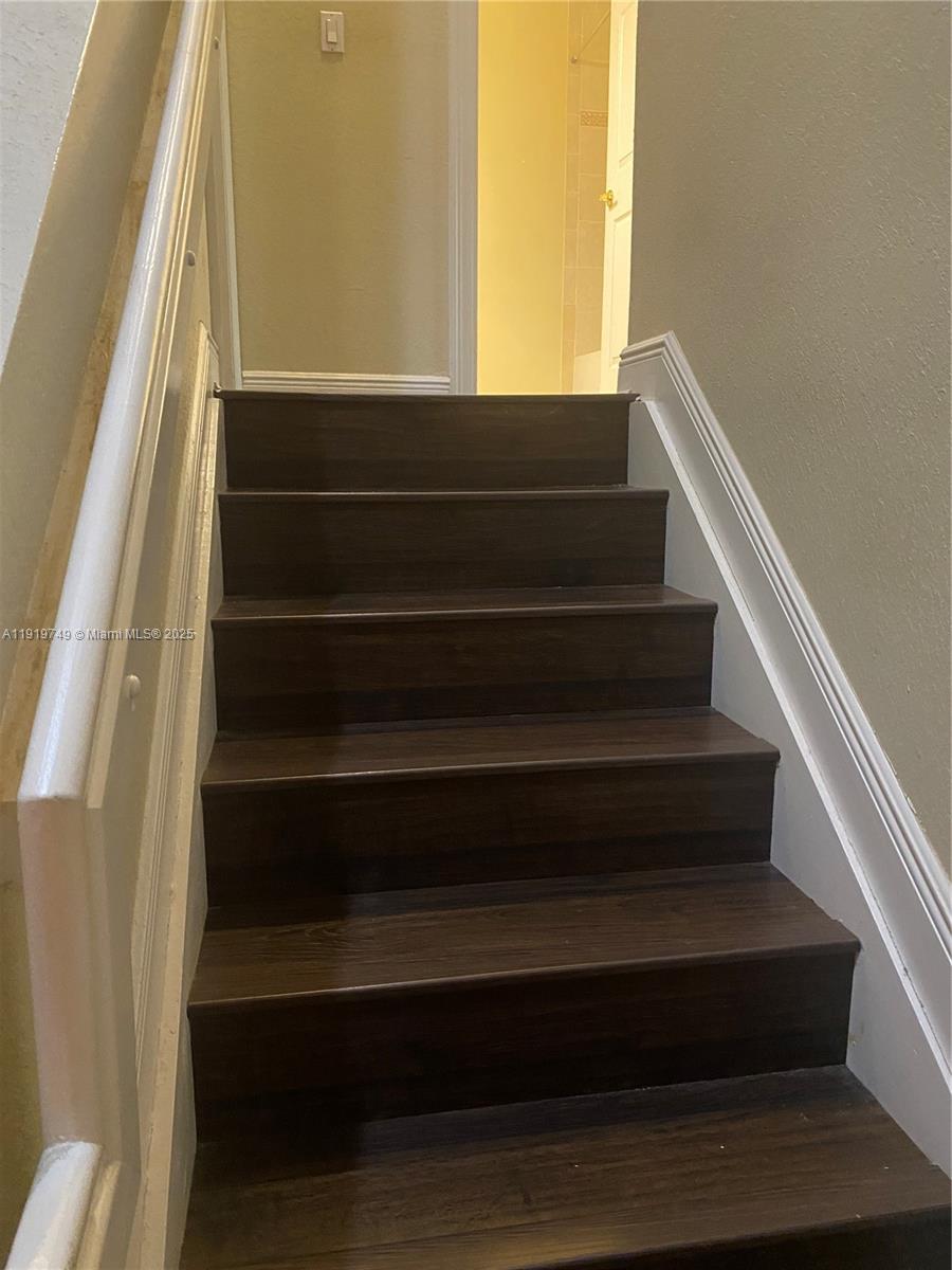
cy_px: 635
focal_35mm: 26
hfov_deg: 53.1
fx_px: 953
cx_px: 476
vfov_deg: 67.3
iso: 500
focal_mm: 4.25
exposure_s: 1/40
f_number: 1.8
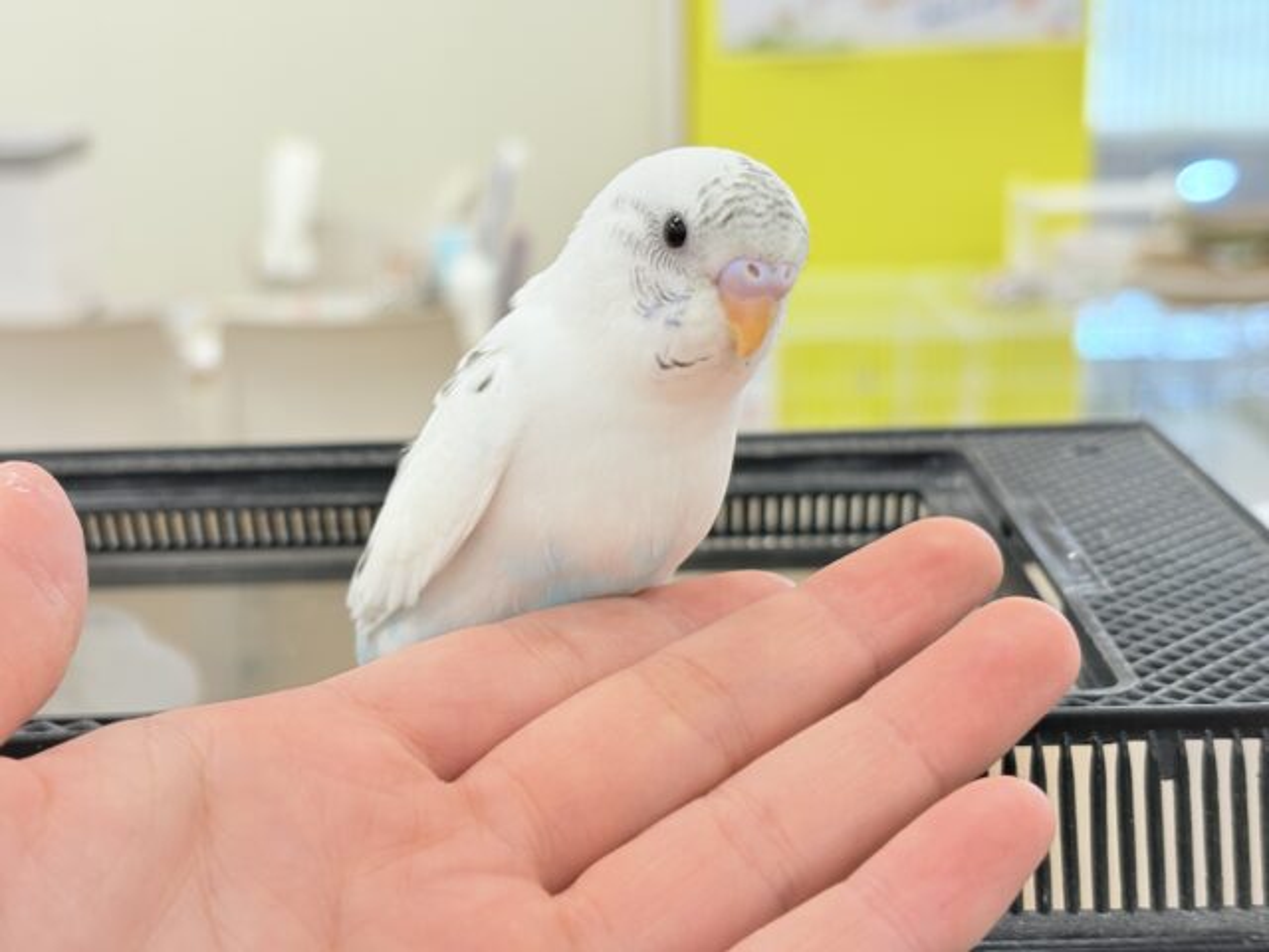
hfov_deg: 36.8
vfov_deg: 28.0
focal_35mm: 52
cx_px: 634
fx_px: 1906
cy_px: 476
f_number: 1.6
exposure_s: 1/50
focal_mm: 5.96
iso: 40
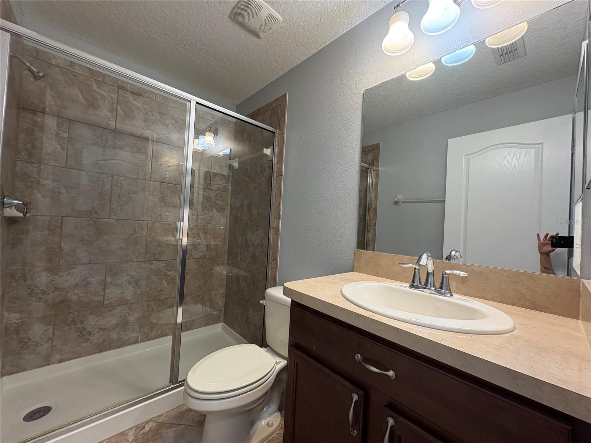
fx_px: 239
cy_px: 222
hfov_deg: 102.1
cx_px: 296
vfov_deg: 85.7
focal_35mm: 14
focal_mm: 2.22
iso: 200
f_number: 2.2
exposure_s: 1/60
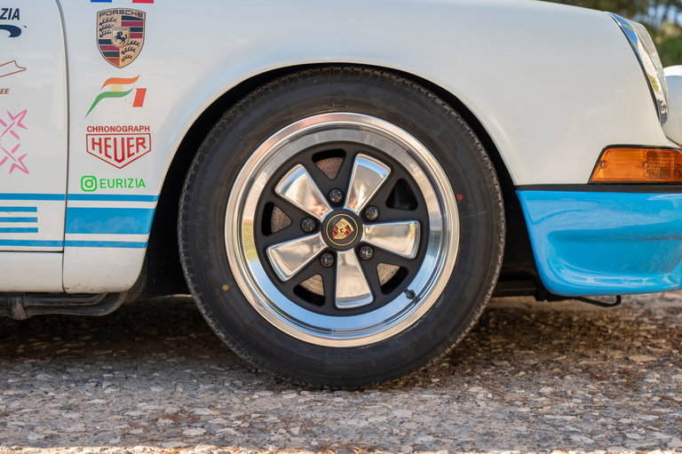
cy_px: 227
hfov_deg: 39.6
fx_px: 947
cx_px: 341
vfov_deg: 27.0
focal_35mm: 50
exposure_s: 1/100
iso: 100
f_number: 3.5
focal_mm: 50
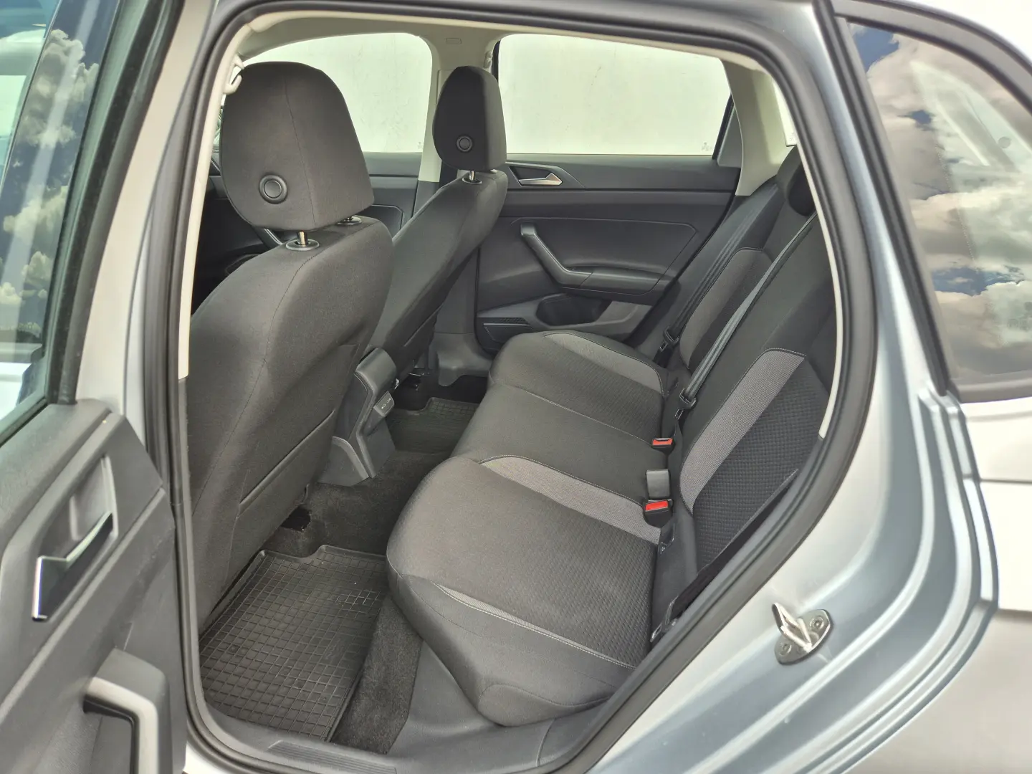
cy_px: 387
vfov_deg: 58.9
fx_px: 686
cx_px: 516
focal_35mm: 23
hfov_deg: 73.9
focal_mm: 5.4
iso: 32
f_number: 1.8
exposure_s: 1/180
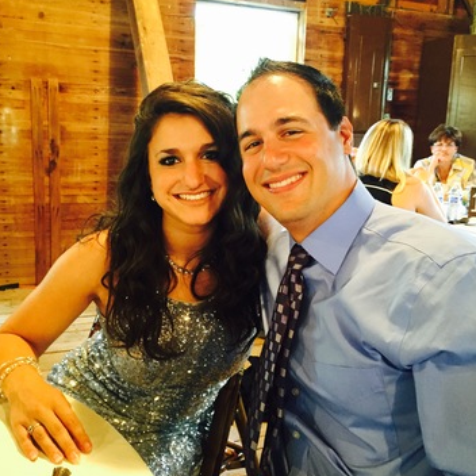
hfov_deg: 47.2
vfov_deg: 47.2
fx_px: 545
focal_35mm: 35
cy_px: 230
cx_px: 235
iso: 250
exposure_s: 1/24
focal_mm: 4.15
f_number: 2.2
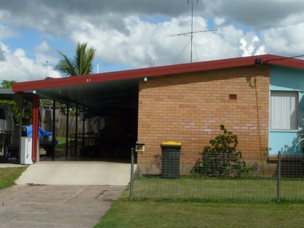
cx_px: 200
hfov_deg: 24.6
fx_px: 694
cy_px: 101
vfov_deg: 18.7
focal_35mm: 79
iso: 100
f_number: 7.1
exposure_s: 1/500
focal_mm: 5.1
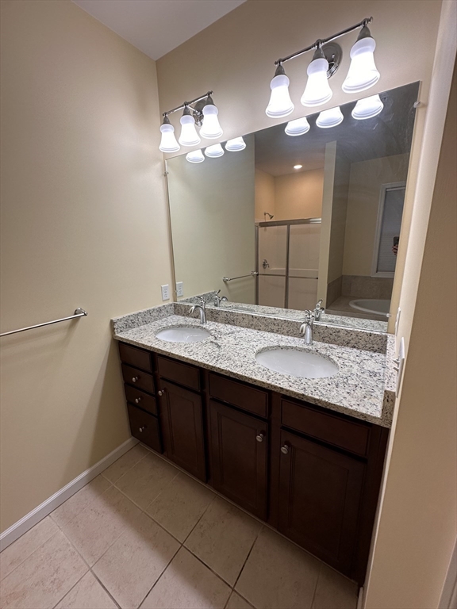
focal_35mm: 14
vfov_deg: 102.1
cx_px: 228
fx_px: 246
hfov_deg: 85.7
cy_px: 304
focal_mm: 2.22
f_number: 2.2
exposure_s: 1/99
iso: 64
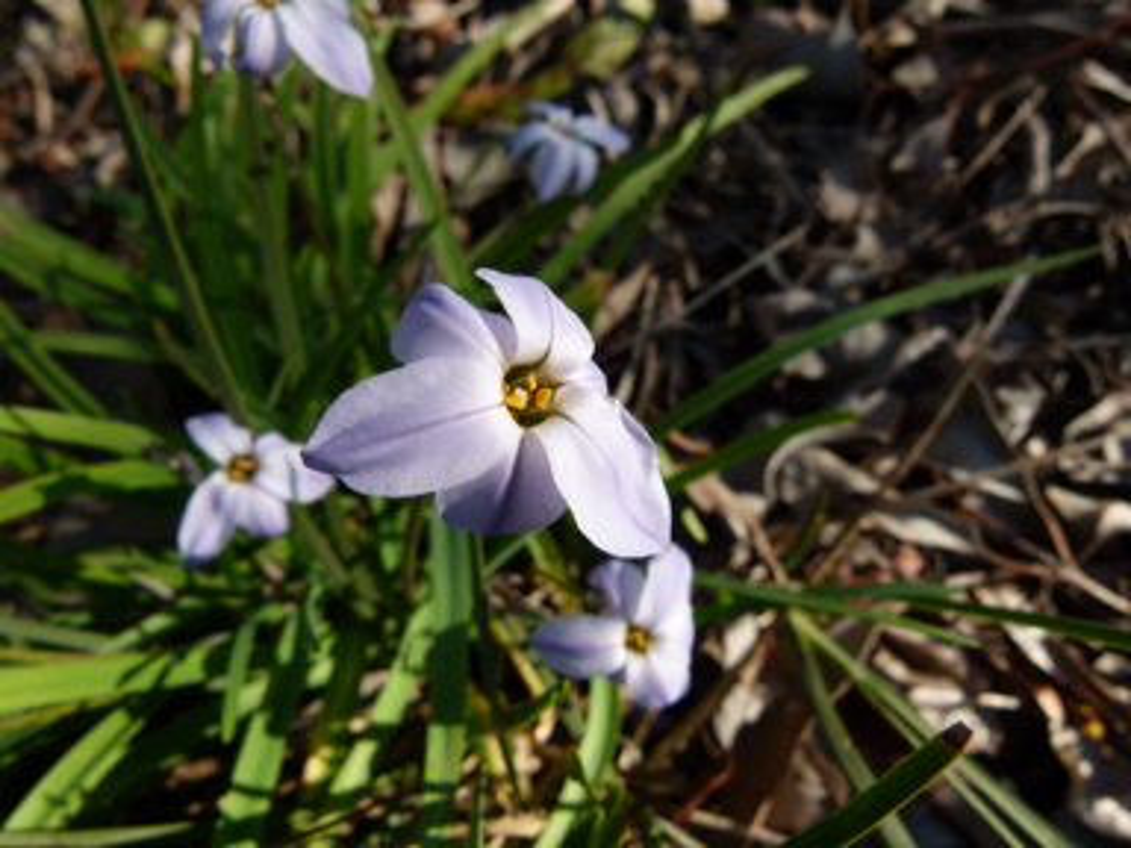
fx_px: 817
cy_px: 424
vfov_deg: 54.9
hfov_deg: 69.4
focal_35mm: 25
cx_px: 566
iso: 100
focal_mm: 4.5
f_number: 4
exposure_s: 1/320
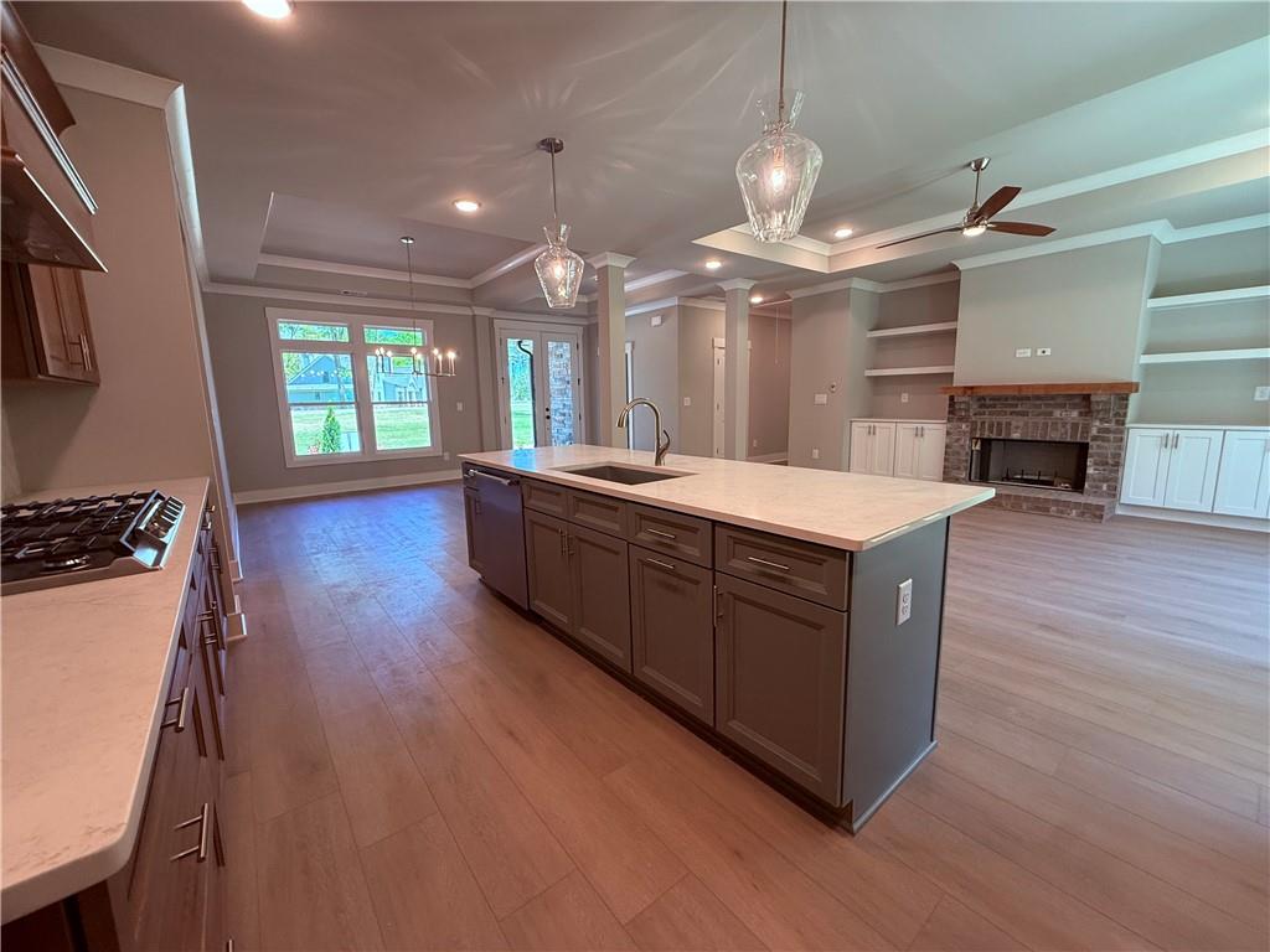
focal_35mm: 14
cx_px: 635
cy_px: 476
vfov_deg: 85.7
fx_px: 514
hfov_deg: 102.1
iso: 160
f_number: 2.2
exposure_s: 1/120
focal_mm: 2.22
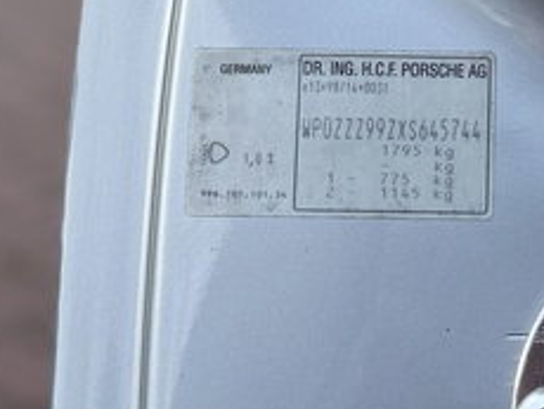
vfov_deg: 18.2
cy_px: 45
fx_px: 1259
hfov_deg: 23.7
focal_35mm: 80
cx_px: 494
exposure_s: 1/121
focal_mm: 6.76
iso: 100
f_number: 1.78
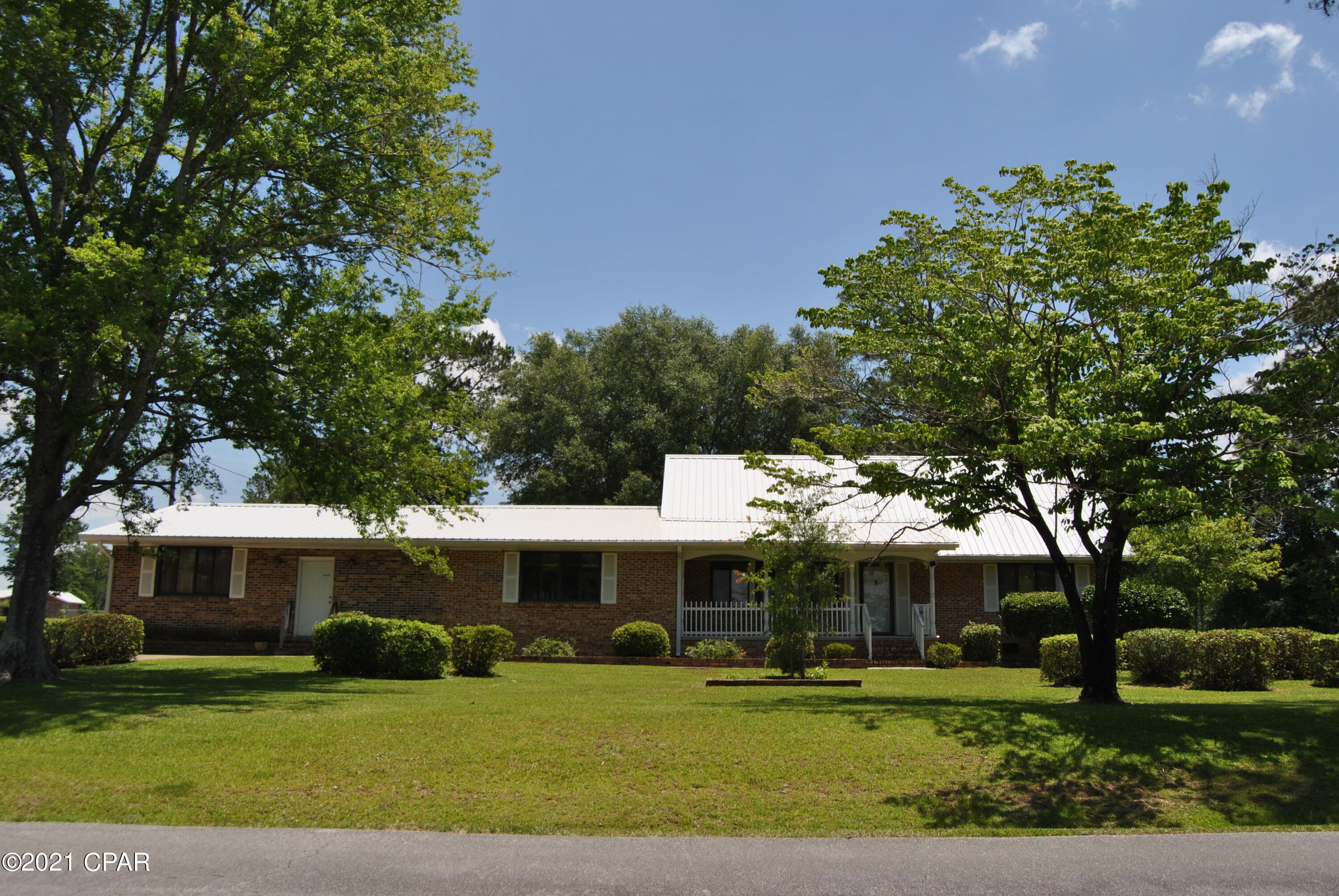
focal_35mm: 30
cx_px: 670
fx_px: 1117
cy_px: 448
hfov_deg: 61.9
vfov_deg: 43.7
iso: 100
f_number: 9
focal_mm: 20
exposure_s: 1/320
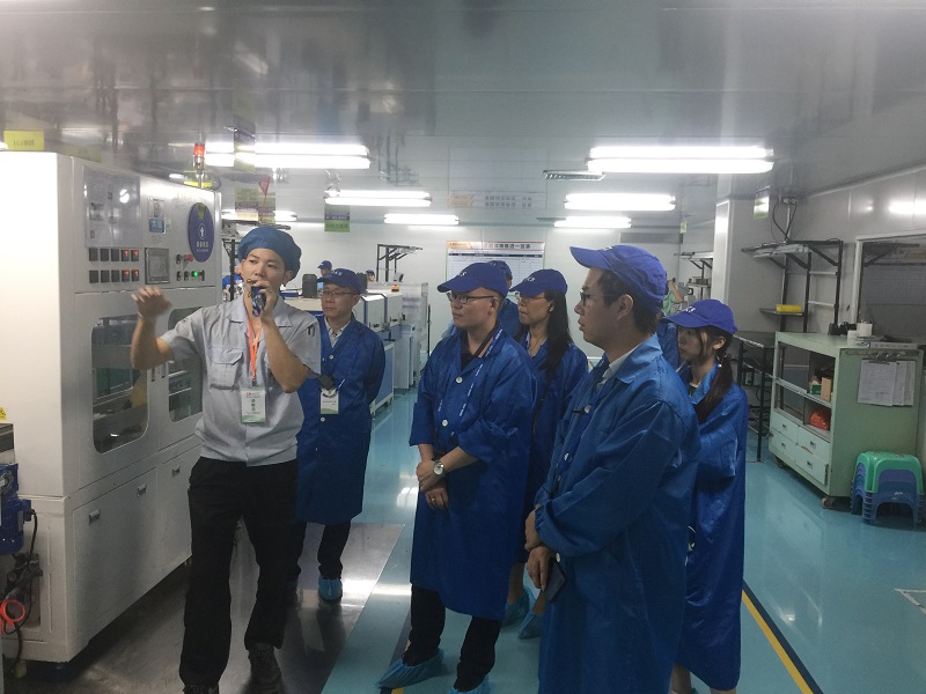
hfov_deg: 61.7
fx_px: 776
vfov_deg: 48.2
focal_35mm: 29
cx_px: 463
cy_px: 347
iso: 64
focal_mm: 4.15
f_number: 2.2
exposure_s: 1/17
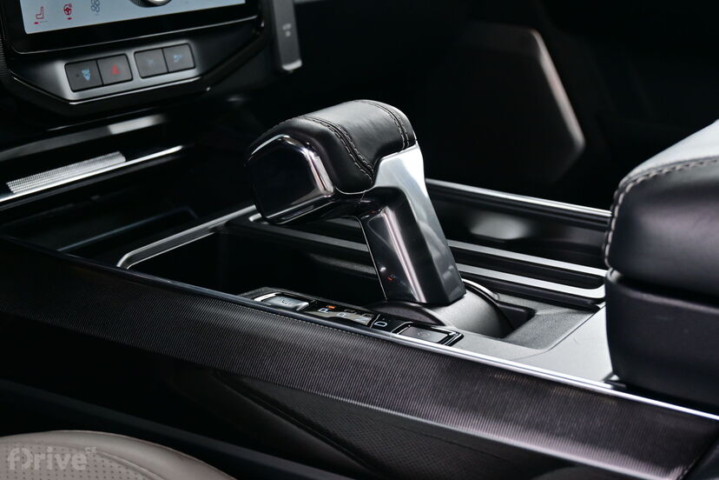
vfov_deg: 19.7
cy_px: 240
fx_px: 1378
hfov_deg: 29.2
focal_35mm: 69
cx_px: 360
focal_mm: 46
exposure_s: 1/80
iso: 800
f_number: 6
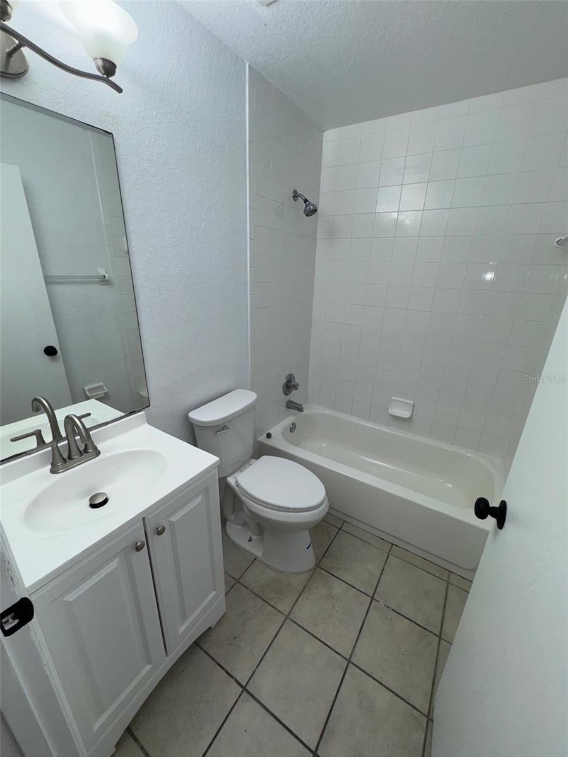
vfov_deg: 102.1
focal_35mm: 14
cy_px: 378
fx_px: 306
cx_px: 284
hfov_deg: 85.7
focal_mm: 2.22
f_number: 2.2
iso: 40
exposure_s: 1/122
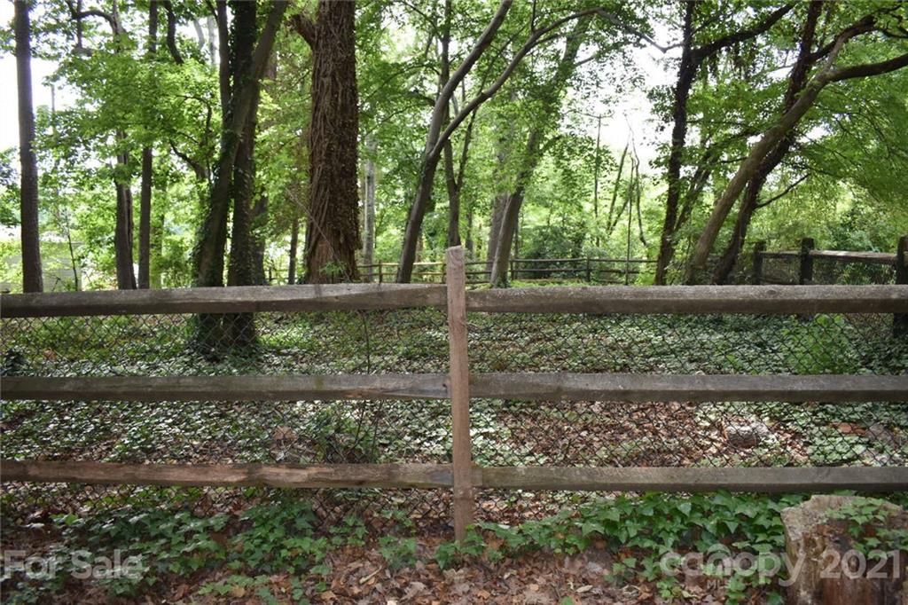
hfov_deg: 67.4
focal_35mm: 27
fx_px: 681
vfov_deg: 47.9
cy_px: 302
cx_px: 454
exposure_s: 1/200
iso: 800
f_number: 5
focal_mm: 18
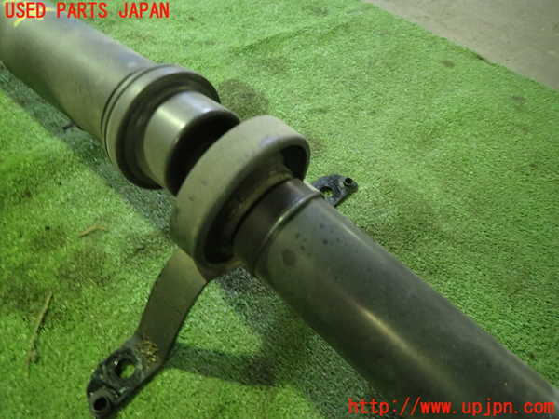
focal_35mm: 25
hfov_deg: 69.4
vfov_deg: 54.9
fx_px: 404
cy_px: 210
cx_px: 280
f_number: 2
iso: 640
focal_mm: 4.5
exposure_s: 1/30
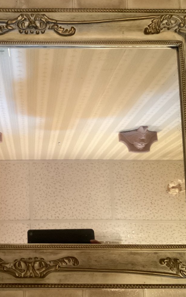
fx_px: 405
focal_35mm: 50
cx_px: 32
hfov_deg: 25.3
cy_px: 157
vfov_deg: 40.3
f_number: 2.4
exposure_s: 1/40
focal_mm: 3.3
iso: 400
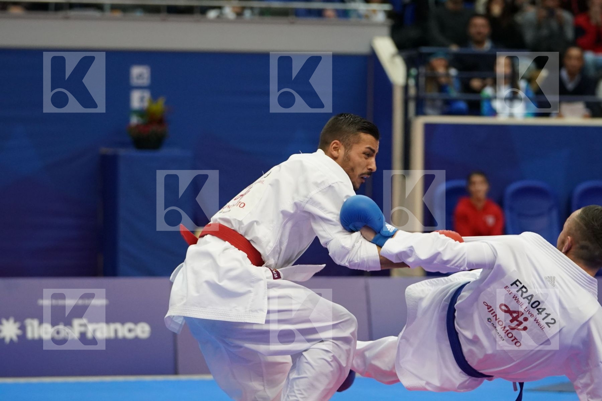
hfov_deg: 13.2
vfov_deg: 8.8
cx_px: 301
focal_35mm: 156
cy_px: 200
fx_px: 2608
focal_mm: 104
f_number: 2.8
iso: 3200
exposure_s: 1/1000
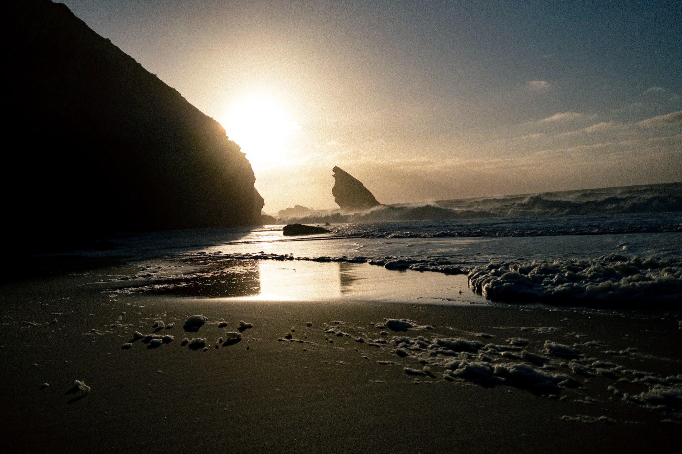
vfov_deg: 32.6
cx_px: 341
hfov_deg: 47.4
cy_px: 227
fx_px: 777
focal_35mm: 41
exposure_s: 1/20000
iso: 200
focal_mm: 27
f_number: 2.8
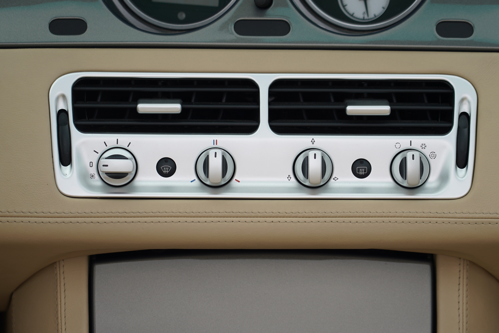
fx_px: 2176
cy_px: 166
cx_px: 250
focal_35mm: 157
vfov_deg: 8.7
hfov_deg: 13.1
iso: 100
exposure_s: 1/160
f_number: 4
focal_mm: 105
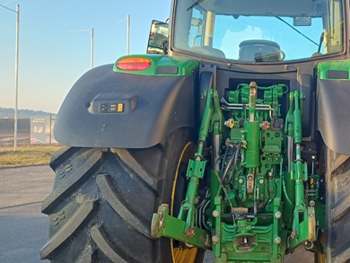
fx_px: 415
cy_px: 145
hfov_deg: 43.7
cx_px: 276
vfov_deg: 35.1
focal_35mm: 41
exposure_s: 1/113
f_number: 1.8
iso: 50
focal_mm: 4.65
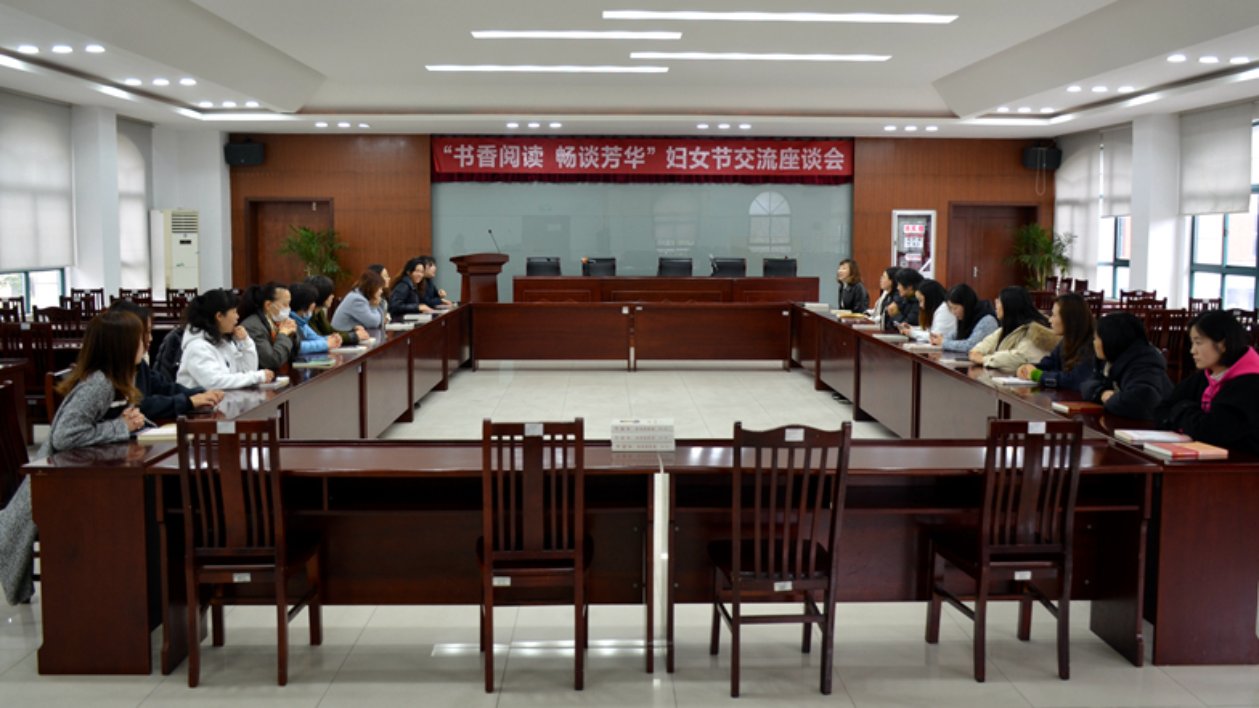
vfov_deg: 36.6
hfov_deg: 61.0
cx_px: 641
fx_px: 1068
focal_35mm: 32
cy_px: 297
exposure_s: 1/30
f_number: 4.5
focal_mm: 20
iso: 200
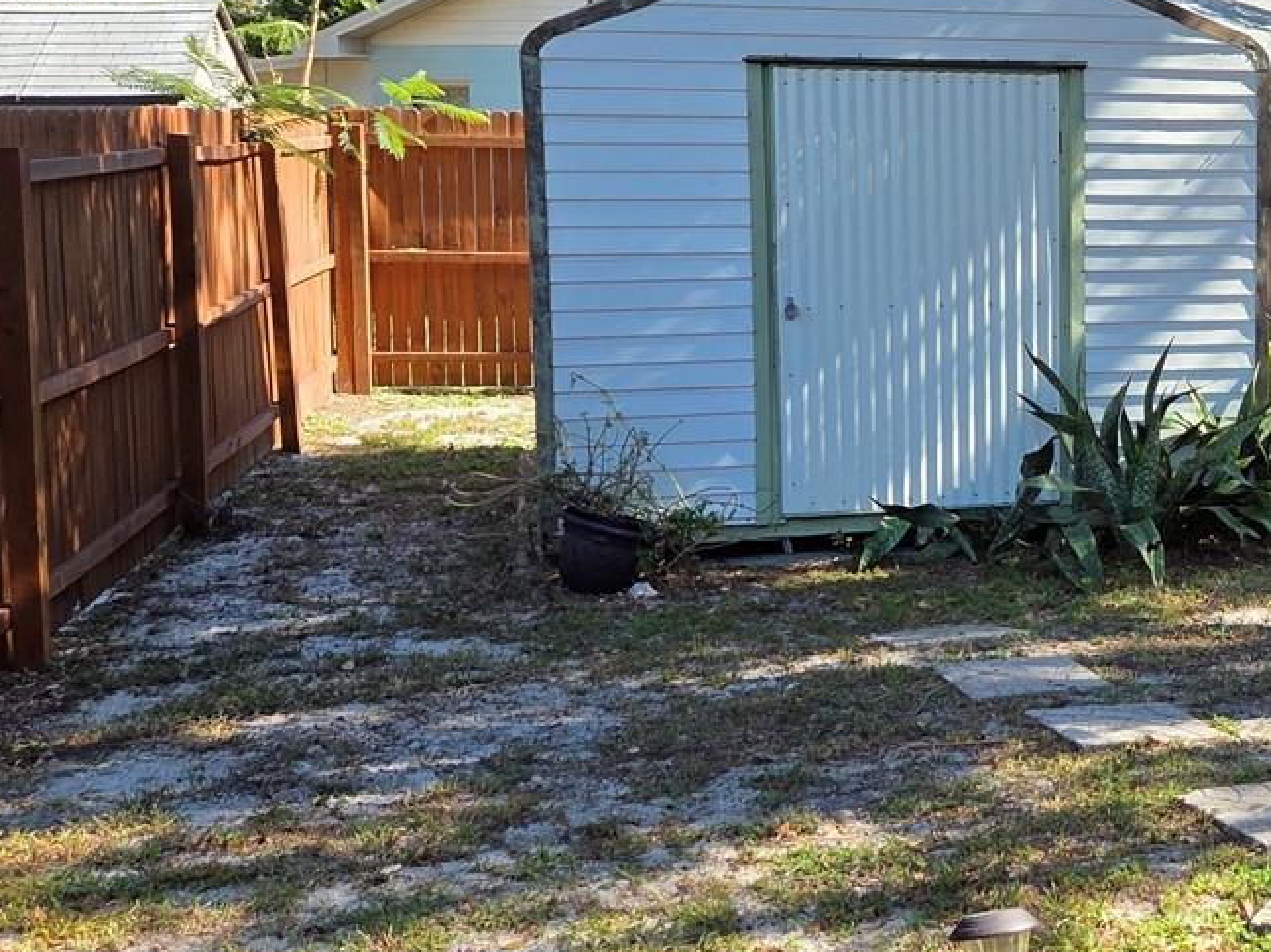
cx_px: 1324
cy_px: 399
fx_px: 2092
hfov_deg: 30.9
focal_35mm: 57
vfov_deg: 25.6
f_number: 1.8
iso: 80
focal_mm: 5.4
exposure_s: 1/1343
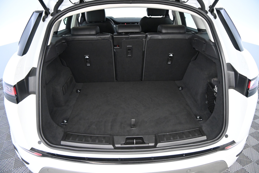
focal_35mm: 75
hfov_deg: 27.0
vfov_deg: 18.2
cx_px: 130
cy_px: 86
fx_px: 540
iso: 5000
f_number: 6.3
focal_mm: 50
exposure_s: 1/100
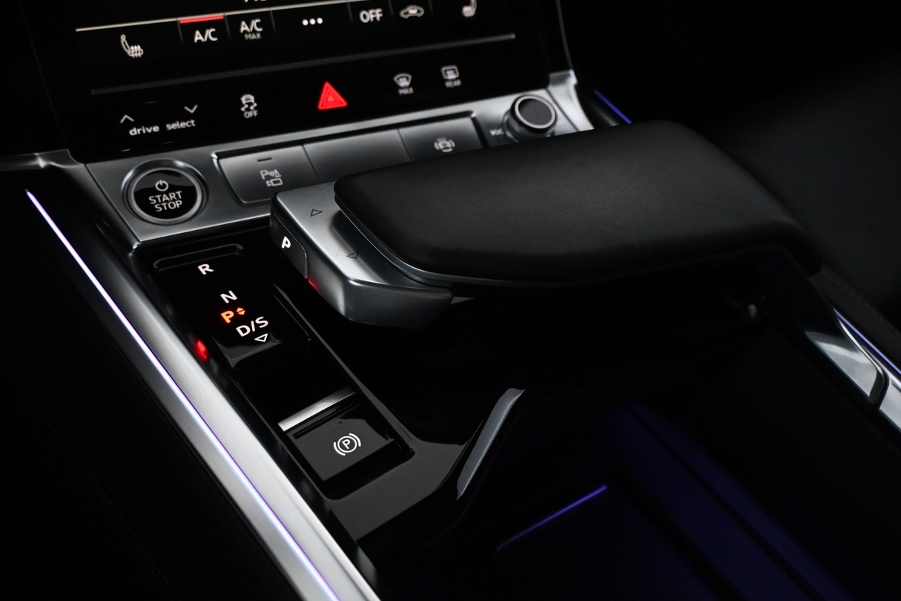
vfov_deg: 33.3
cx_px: 451
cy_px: 231
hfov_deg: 48.5
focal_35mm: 40
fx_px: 1001
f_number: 3.8
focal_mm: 20
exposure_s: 1/100
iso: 3200
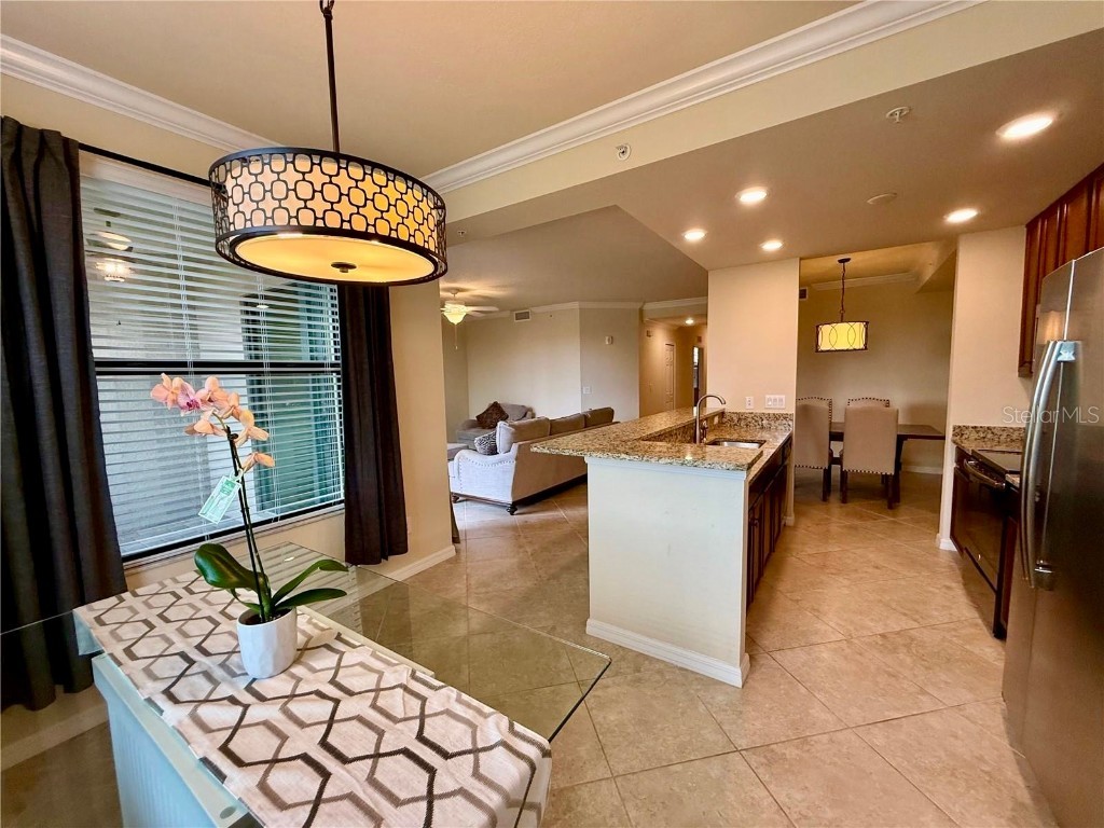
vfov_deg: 85.7
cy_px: 414
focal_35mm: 14
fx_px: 446
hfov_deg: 102.1
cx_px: 552
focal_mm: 2.22
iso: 250
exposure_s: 1/120
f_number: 2.2
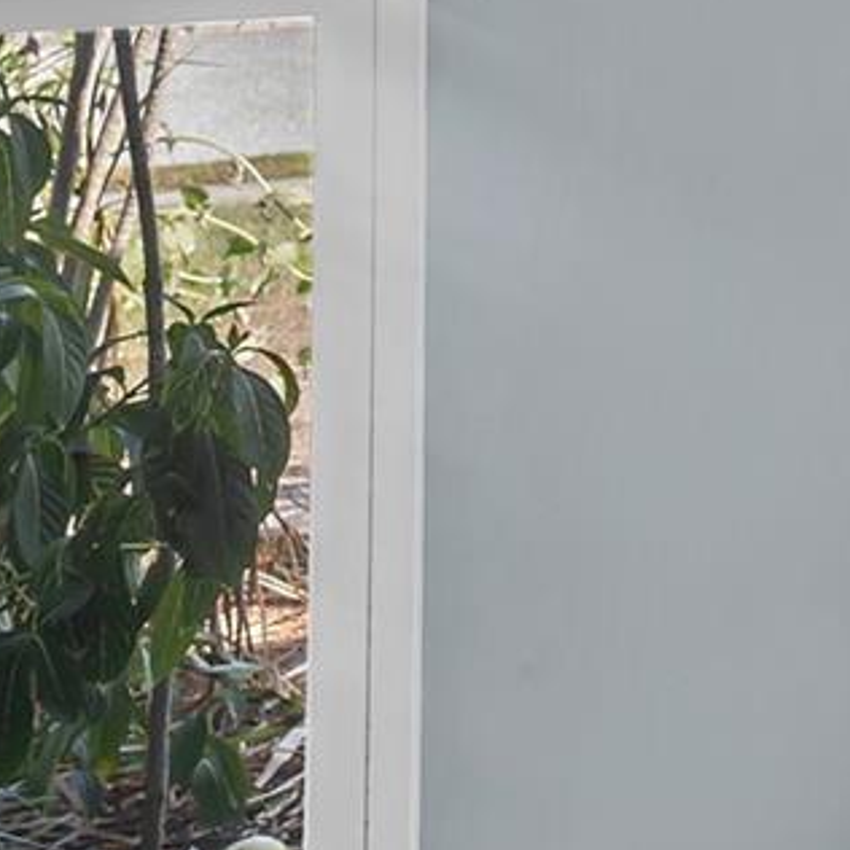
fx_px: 2389
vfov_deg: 19.8
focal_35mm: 86
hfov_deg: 14.6
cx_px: 1937
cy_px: 81
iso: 100
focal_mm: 20
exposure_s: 1/40
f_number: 2.8
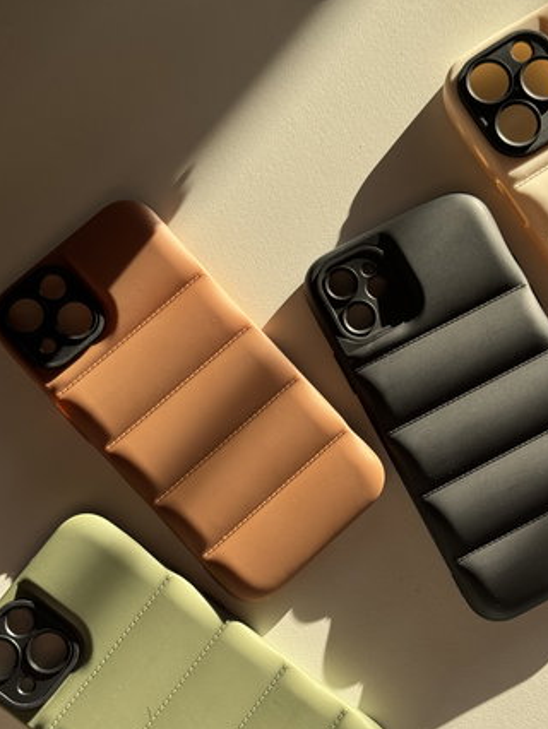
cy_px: 451
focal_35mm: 60
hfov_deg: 24.4
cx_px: 336
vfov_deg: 32.0
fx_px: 1265
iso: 64
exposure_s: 1/865
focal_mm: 6.76
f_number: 1.78
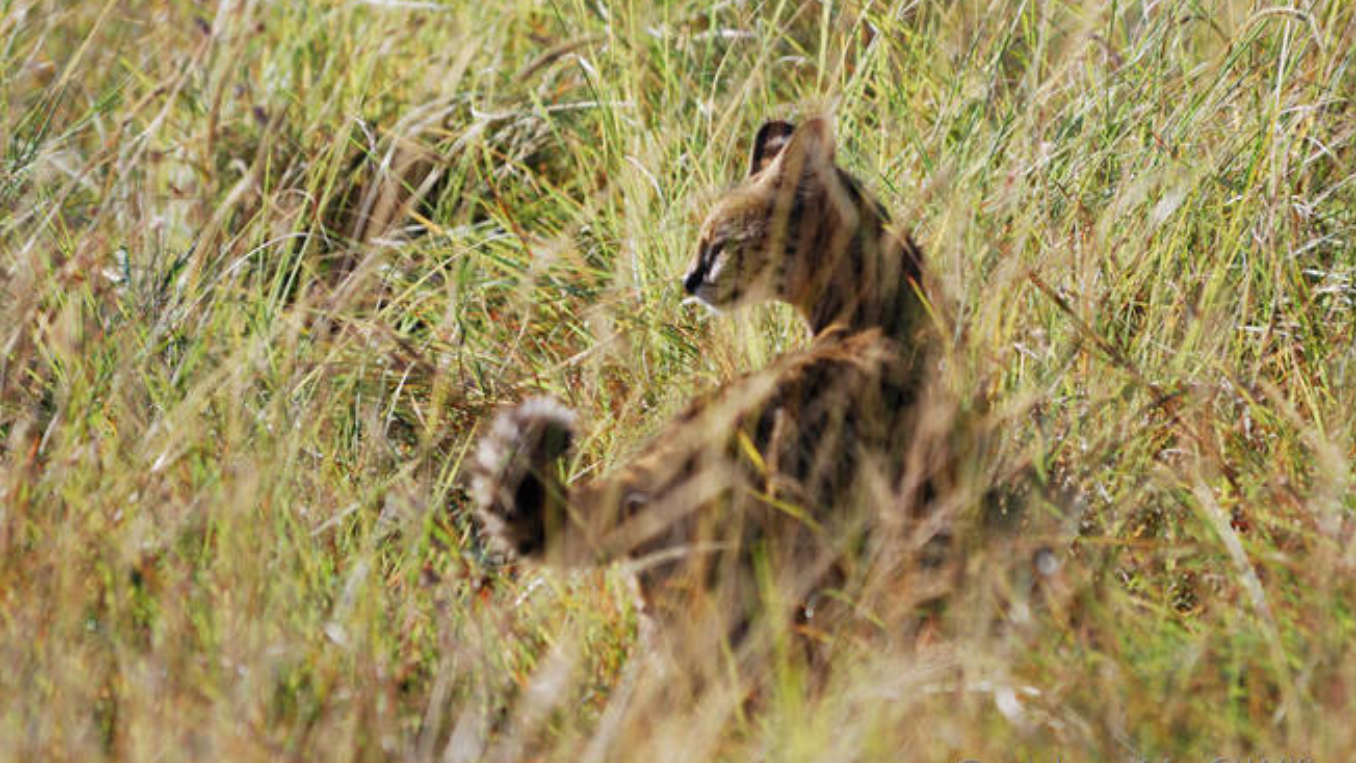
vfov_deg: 1.8
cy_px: 341
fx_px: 24274
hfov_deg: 3.2
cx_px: 711
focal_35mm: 675
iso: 180
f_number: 5.6
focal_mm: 400
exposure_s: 1/400
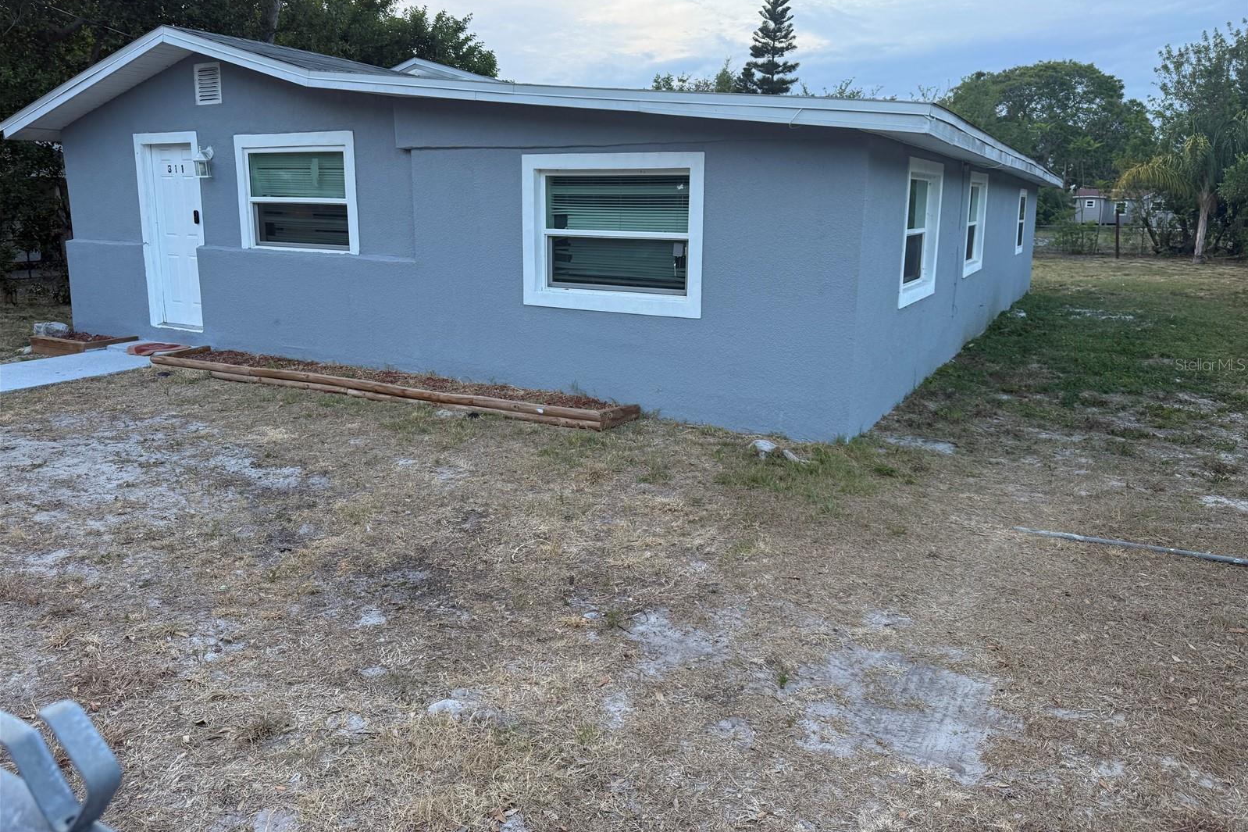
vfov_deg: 51.1
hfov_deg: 71.5
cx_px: 624
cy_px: 364
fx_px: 867
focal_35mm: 25
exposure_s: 1/121
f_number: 1.78
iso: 125
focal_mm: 6.76
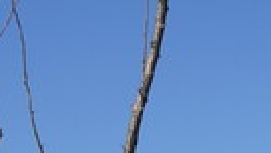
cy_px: 554
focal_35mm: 168
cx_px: 191
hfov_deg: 12.8
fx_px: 1207
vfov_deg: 6.3
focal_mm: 16
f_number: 8
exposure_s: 1/320
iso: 100
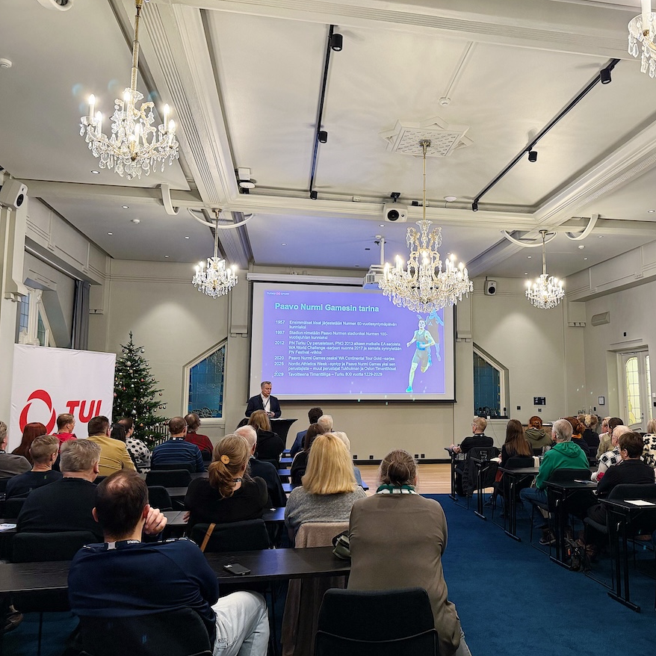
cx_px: 407
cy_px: 328
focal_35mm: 29
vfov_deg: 55.6
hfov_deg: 55.0
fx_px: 622
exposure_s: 1/50
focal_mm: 6.76
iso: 250
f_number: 1.78
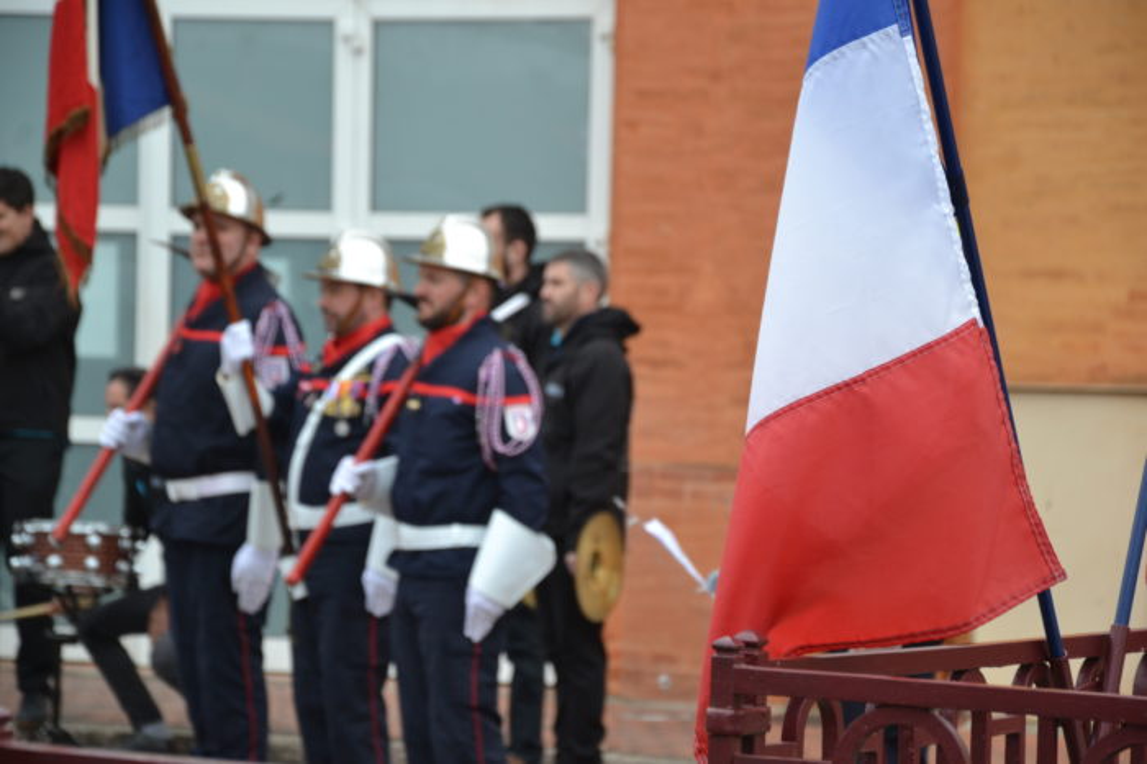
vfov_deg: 8.7
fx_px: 5016
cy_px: 382
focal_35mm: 158
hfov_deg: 13.0
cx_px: 574
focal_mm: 105
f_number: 5.6
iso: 400
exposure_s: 1/320
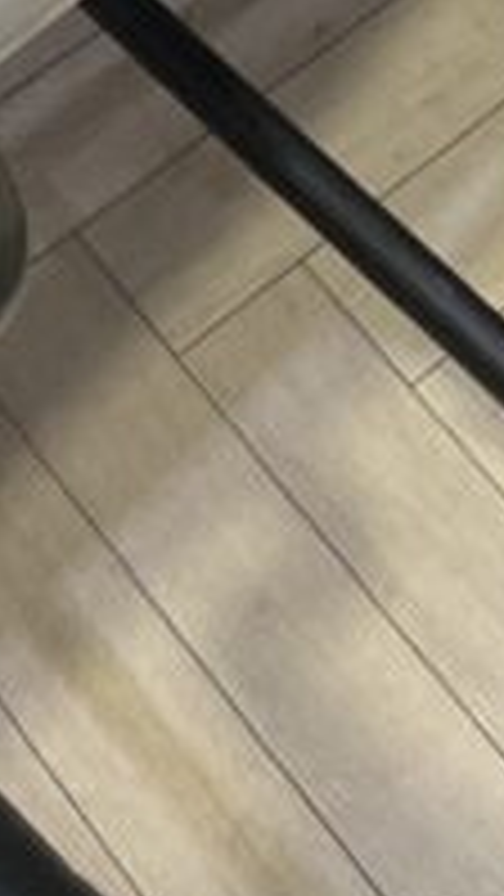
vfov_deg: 14.2
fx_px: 3016
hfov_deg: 9.5
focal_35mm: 127
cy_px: -873
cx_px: 189
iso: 40
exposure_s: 1/120
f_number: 1.8
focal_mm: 3
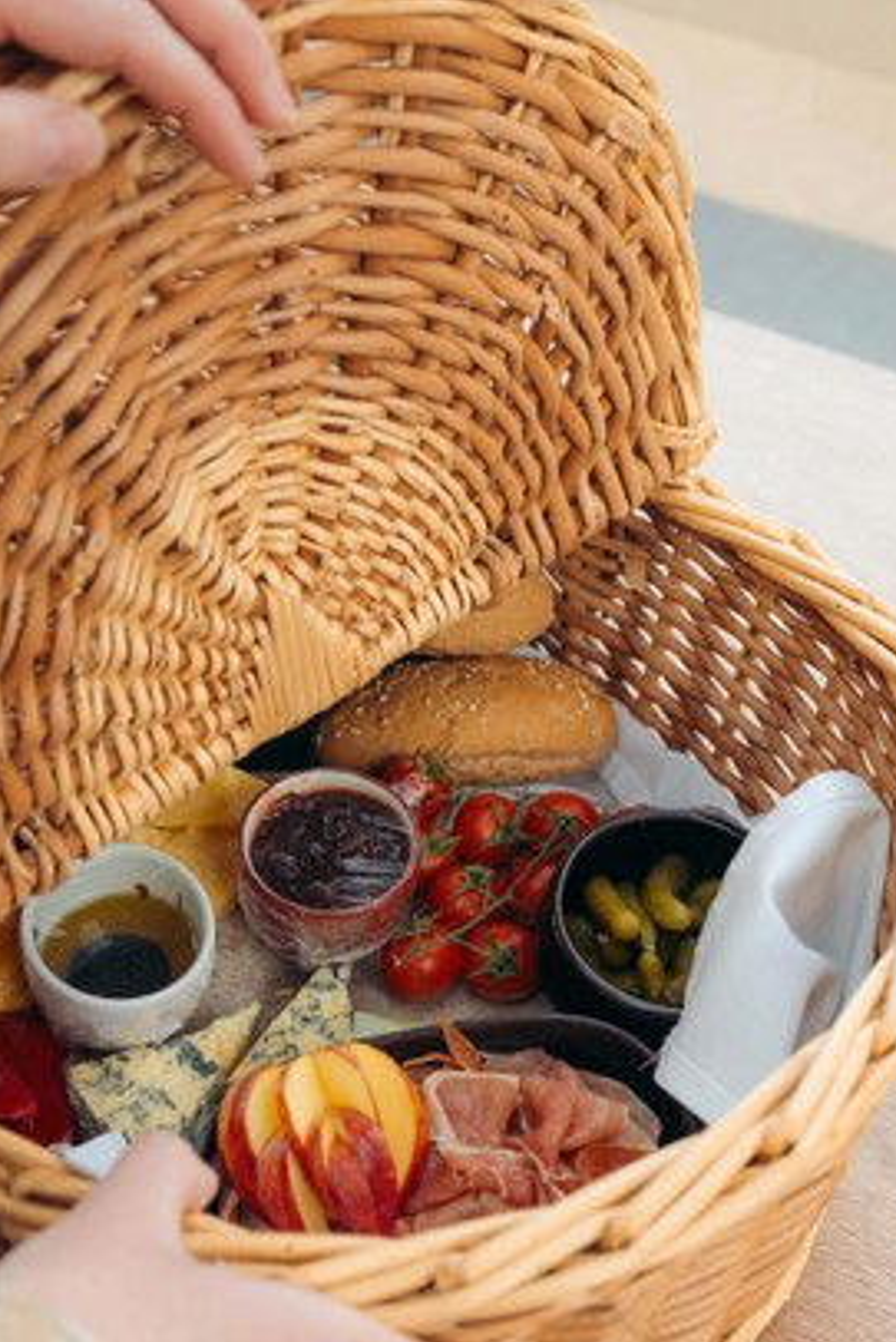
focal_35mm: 56
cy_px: 727
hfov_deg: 24.2
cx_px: 438
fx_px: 2089
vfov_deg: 35.6
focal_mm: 35
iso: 800
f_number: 4
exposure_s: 1/400
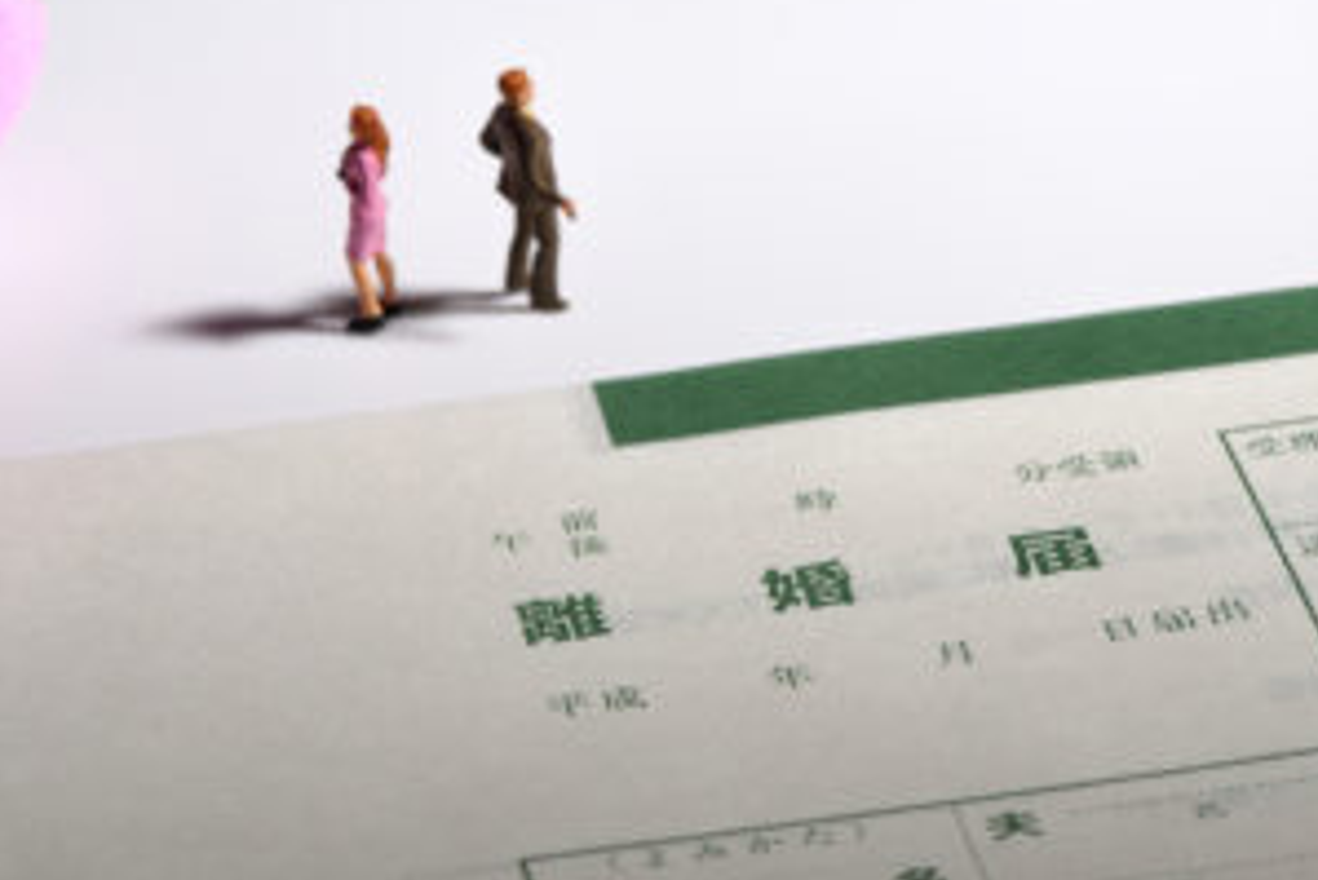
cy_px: 422
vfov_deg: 7.8
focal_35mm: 176
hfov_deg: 11.7
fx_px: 6446
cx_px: 641
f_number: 14
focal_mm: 105
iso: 100
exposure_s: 1/125
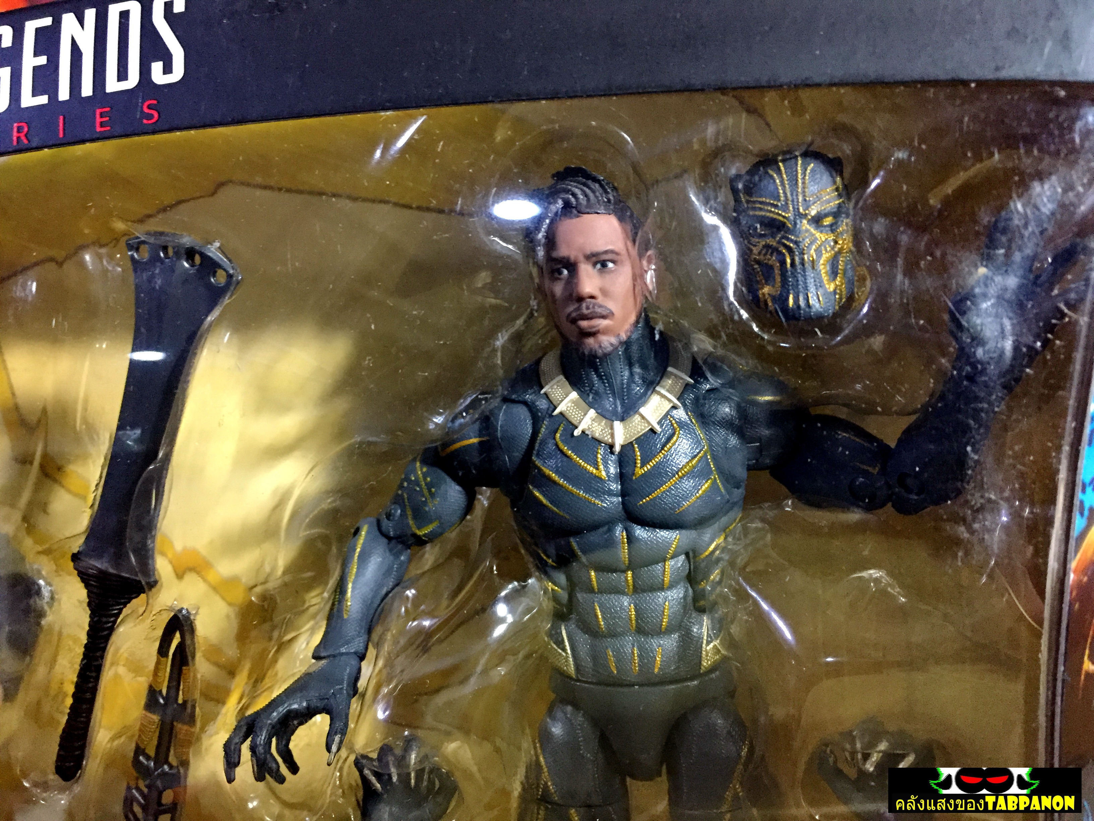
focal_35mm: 29
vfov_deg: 48.2
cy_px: 410
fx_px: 917
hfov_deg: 61.7
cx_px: 547
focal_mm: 4.15
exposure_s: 1/25
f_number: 2.2
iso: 320
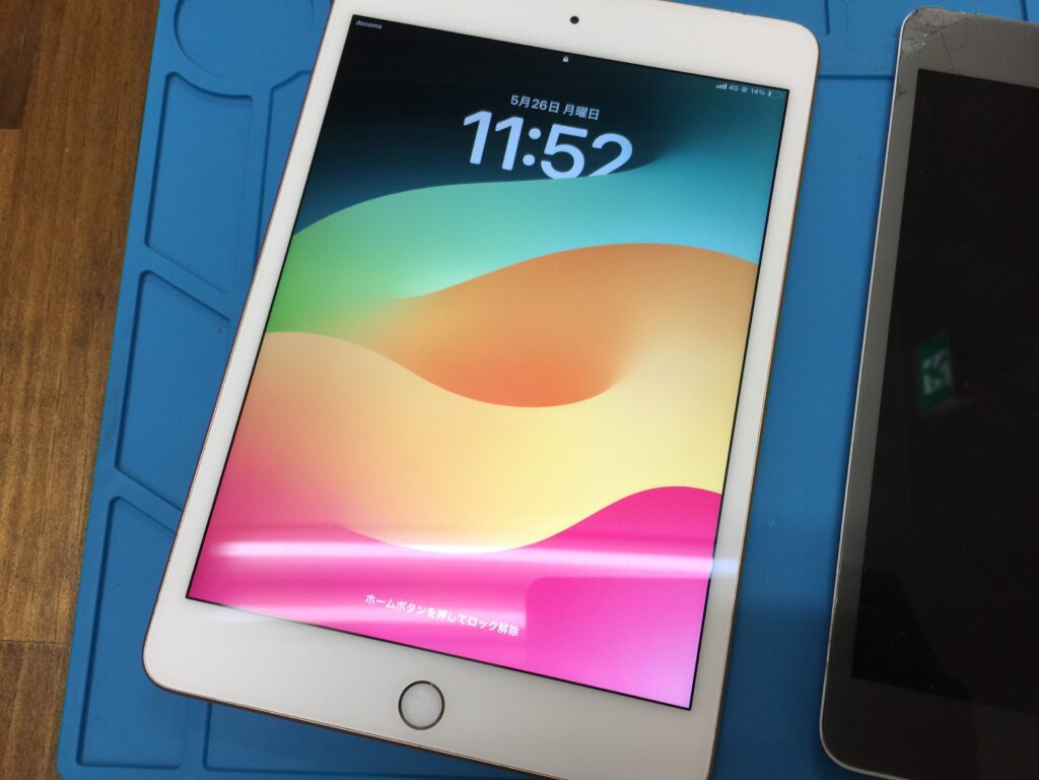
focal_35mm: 29
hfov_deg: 61.7
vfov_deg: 48.2
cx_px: 520
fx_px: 870
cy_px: 390
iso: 32
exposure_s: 1/33
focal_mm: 4.15
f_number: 2.2
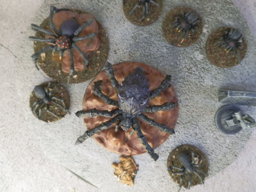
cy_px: 96
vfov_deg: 49.7
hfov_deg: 63.4
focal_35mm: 28
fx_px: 207
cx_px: 128
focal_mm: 5
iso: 400
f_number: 3.1
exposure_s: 1/80
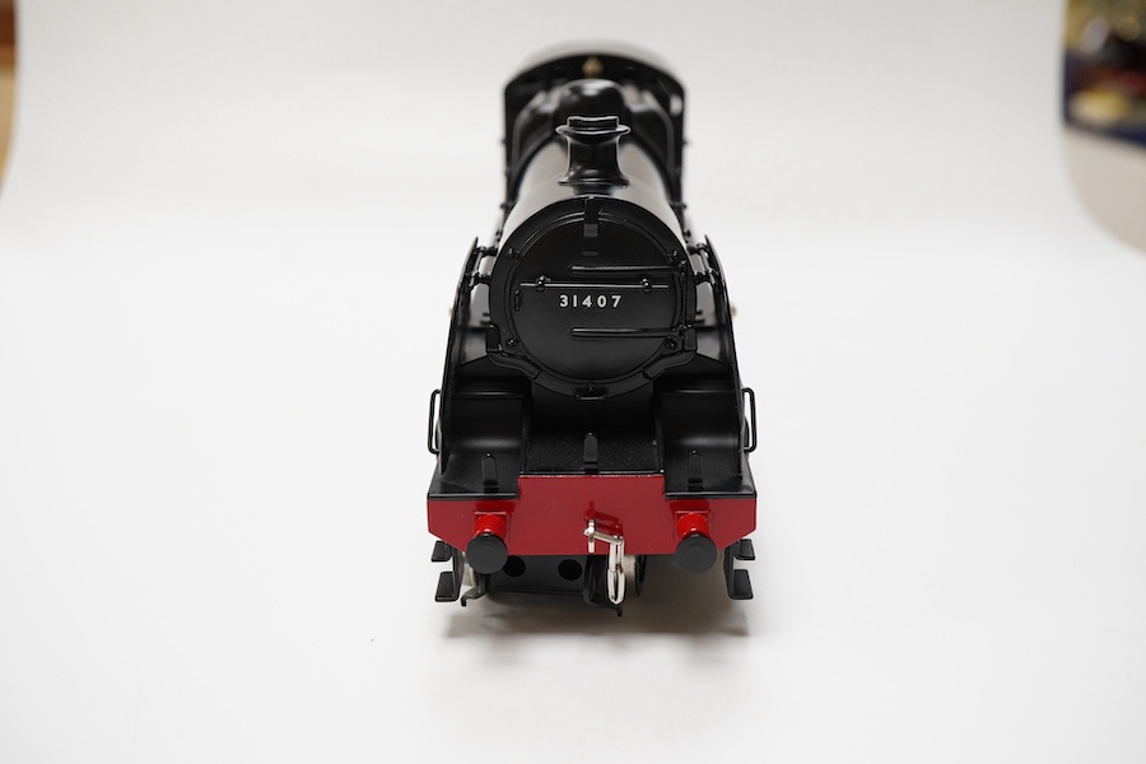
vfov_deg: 29.9
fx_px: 1432
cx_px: 573
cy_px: 382
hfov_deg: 43.6
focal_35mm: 45
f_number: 9
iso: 1250
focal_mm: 30
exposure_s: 1/125
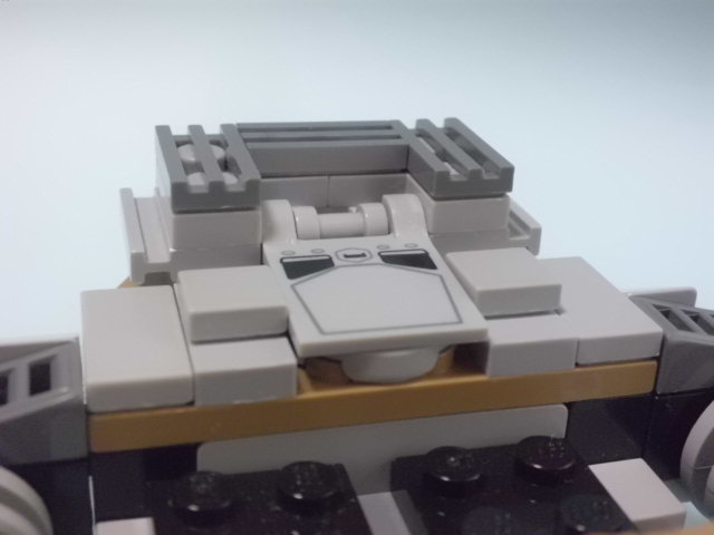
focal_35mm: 47
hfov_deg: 40.4
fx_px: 969
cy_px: 268
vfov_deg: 30.9
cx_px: 357
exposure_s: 1/13
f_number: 3.4
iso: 400
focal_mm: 8.3
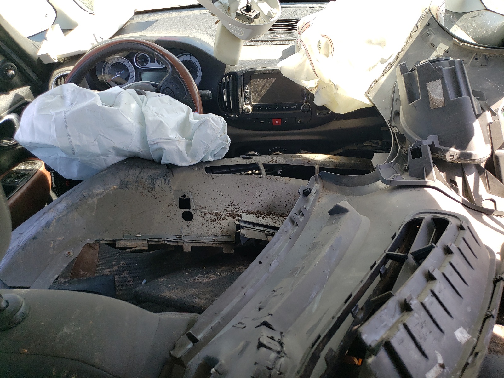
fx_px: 379
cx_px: 252
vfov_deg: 53.1
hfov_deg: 67.3
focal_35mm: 26
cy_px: 189
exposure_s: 1/294
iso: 50
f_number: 1.5
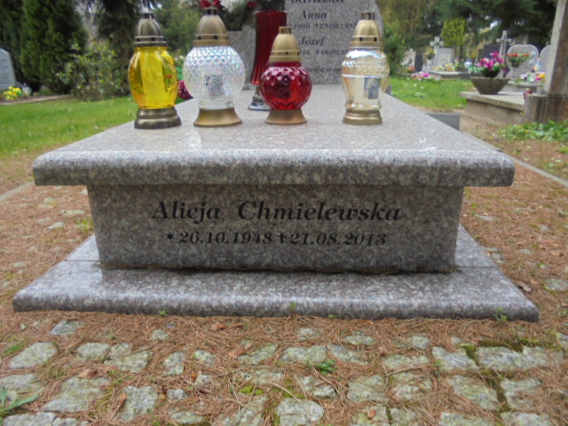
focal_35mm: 26
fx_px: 427
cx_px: 284
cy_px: 213
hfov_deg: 67.3
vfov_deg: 53.1
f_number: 3.5
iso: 100
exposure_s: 1/50
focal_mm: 4.6
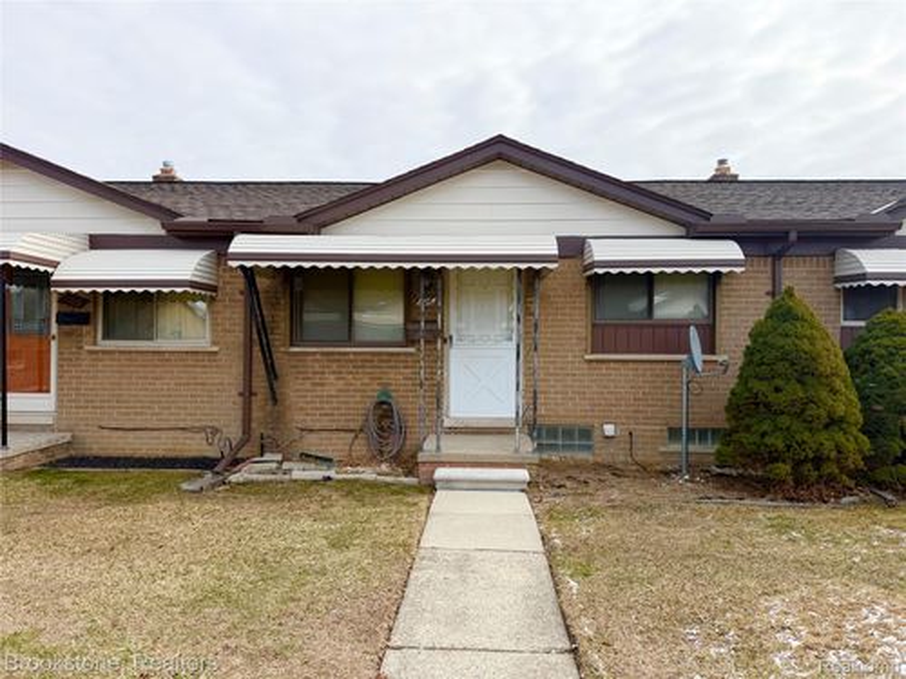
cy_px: 340
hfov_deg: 71.6
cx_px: 453
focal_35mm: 24
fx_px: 628
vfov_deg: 56.8
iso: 80
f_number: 1.78
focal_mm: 6.76
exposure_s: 1/3584
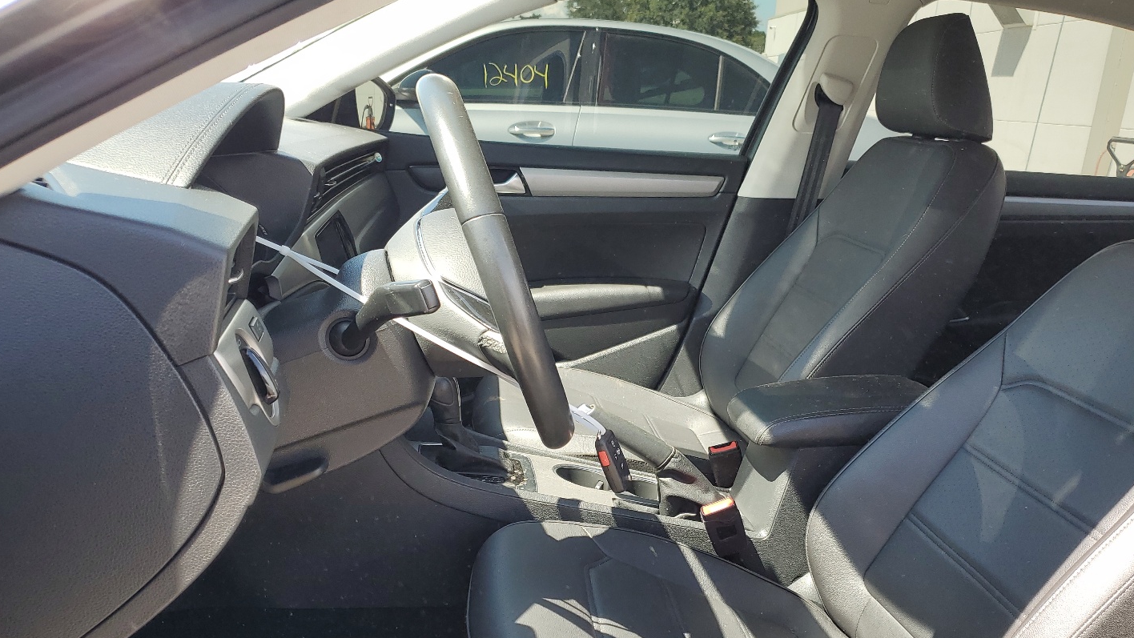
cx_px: 632
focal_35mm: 32
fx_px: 962
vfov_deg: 36.0
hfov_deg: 60.8
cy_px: 466
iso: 50
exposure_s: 1/357
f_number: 1.5
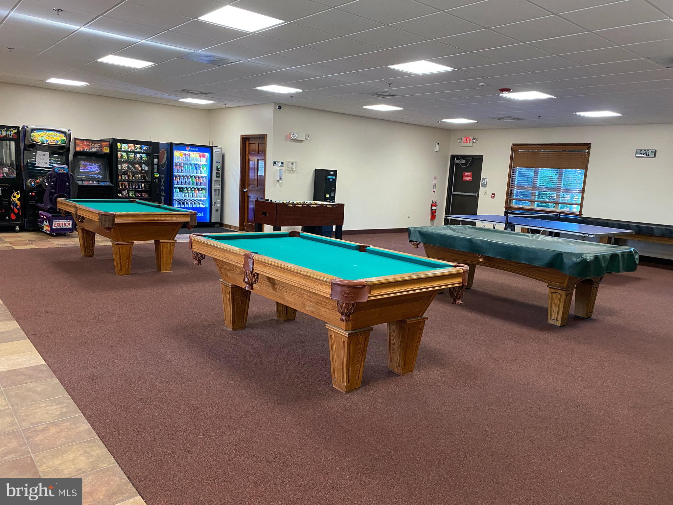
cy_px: 252
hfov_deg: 67.3
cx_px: 336
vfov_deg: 53.1
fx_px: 505
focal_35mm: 26
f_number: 1.8
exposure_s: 1/60
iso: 250
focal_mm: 4.25
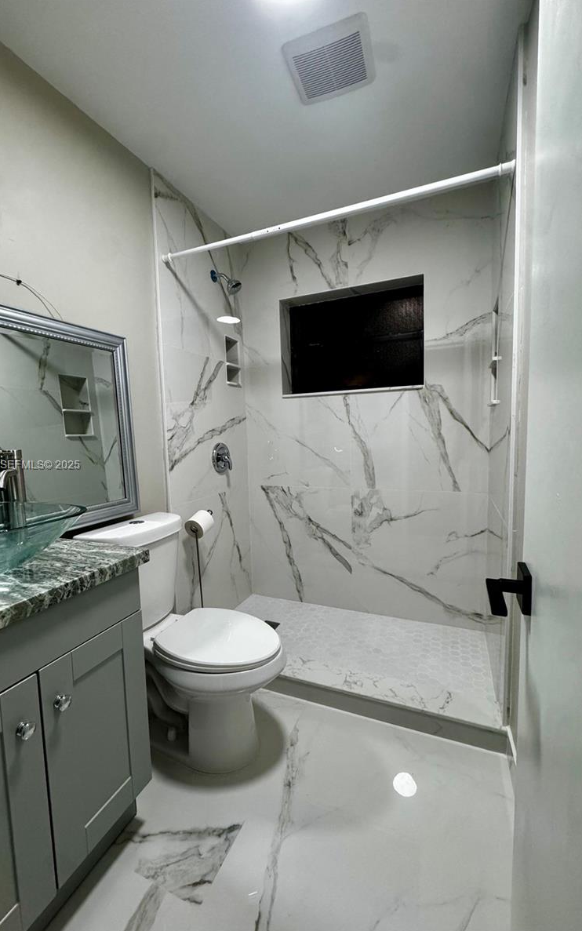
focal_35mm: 15
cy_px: 466
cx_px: 288
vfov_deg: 101.5
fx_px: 381
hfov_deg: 74.8
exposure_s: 1/120
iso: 320
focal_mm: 2.22
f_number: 2.2
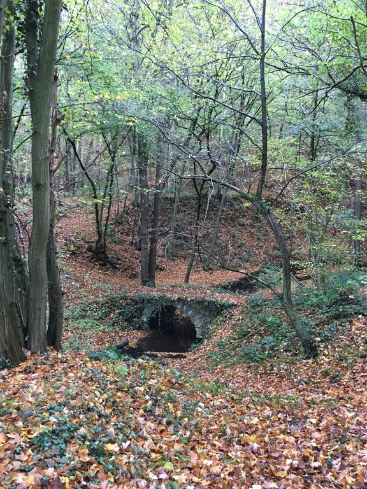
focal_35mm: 29
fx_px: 410
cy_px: 244
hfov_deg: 48.2
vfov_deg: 61.7
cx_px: 184
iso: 160
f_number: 2.2
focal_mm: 4.15
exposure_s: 1/33
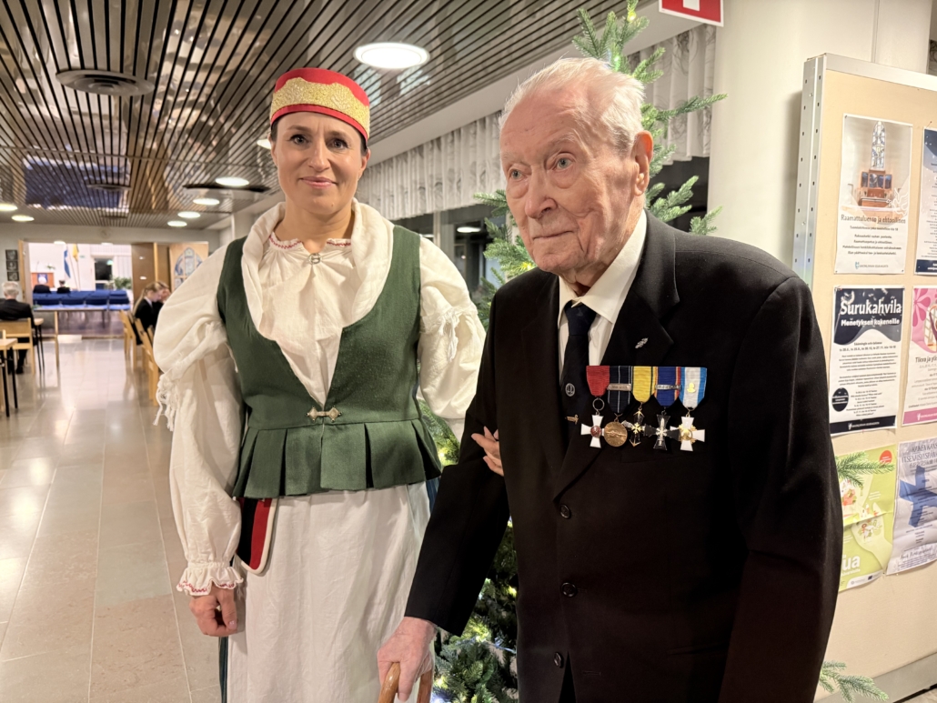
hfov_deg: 71.6
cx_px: 468
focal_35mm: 24
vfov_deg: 56.8
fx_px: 650
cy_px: 352
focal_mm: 6.76
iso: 640
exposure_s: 1/33
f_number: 1.78
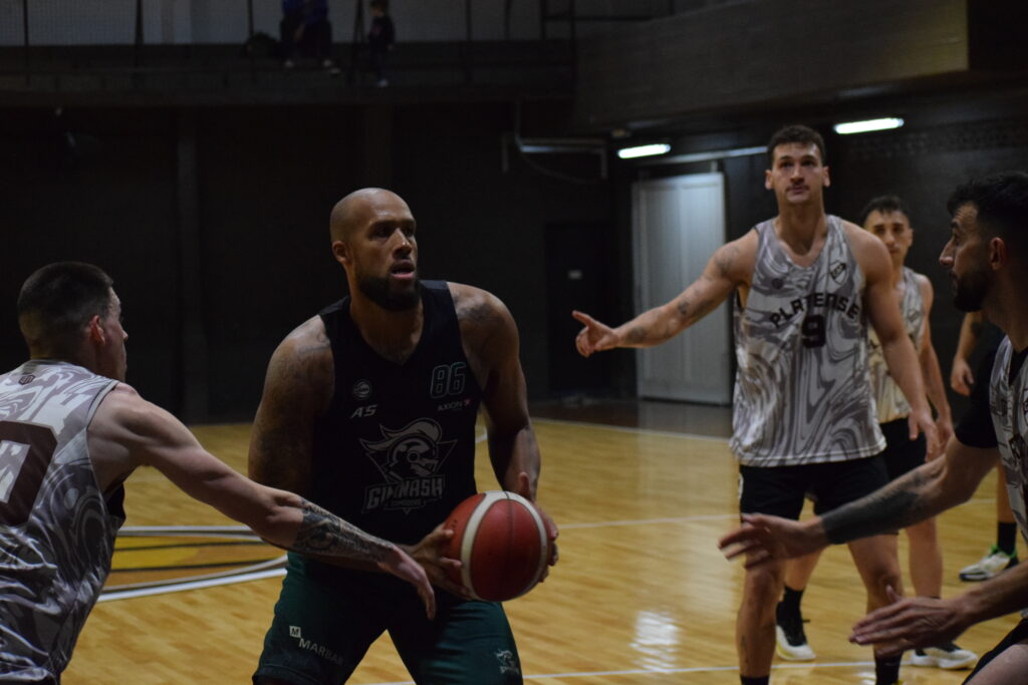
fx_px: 2999
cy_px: 342
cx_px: 514
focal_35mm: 105
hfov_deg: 19.5
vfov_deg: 13.0
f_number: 4.5
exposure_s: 1/640
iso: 3200
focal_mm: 70
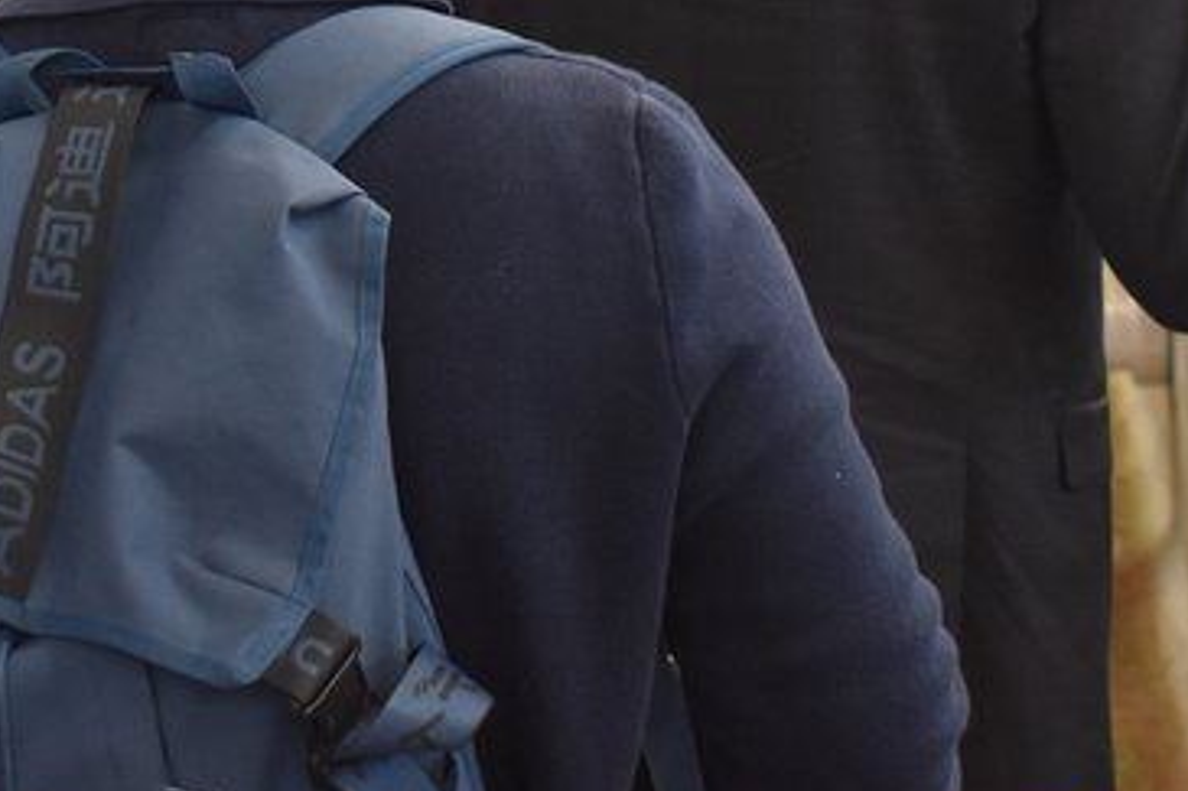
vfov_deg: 8.6
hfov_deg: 13.0
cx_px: 472
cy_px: -215
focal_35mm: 158
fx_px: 5211
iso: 800
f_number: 4.5
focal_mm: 32
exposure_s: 1/80
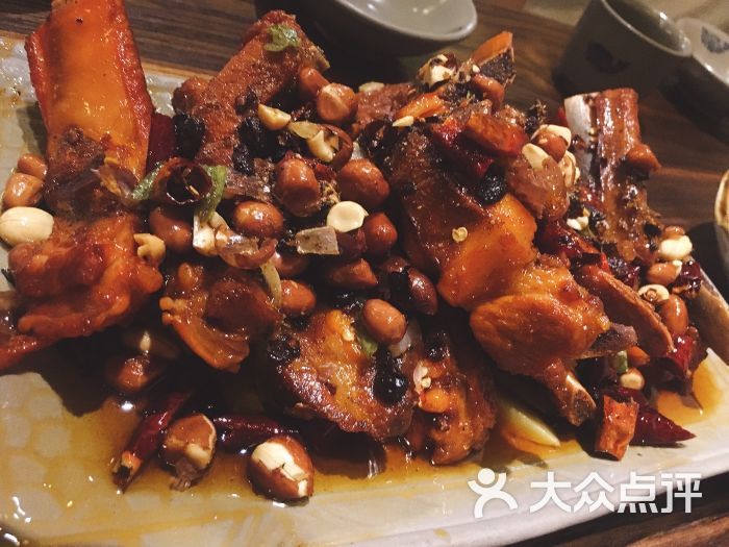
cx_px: 364
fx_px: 611
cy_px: 274
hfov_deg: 61.7
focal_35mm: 29
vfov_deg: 48.2
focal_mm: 4.15
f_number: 2.2
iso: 500
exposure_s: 1/17
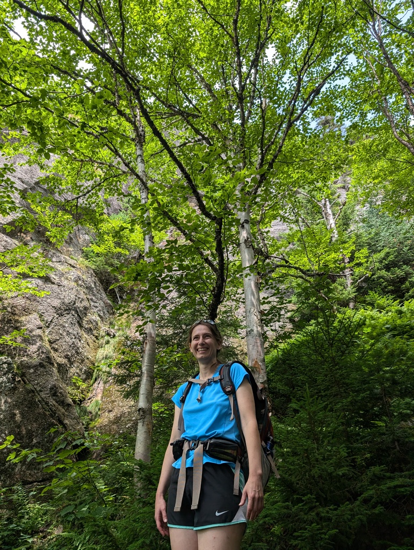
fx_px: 382
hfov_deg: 56.9
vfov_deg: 71.5
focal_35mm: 24
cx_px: 207
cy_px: 275
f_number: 1.68
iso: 18
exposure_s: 1/200
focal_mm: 6.9
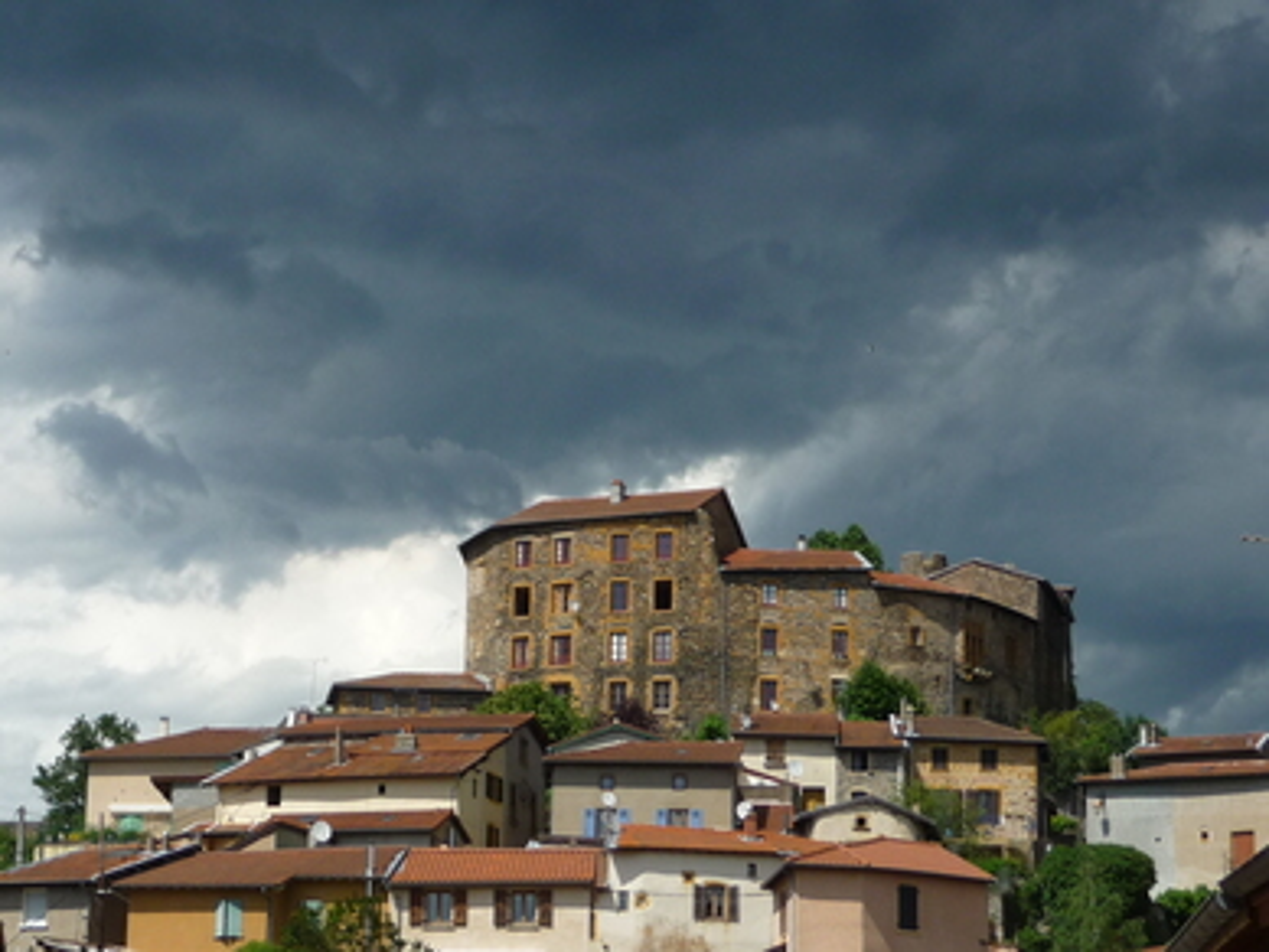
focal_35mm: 104
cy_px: 476
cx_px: 634
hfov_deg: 18.9
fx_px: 3814
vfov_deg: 14.2
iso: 100
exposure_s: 1/800
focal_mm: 10.5
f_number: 4.5
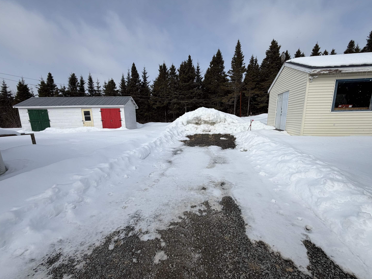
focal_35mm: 15
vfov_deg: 81.7
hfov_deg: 98.1
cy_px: 148
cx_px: 196
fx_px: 161
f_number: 2.2
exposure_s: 1/1464
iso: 20
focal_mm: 2.22
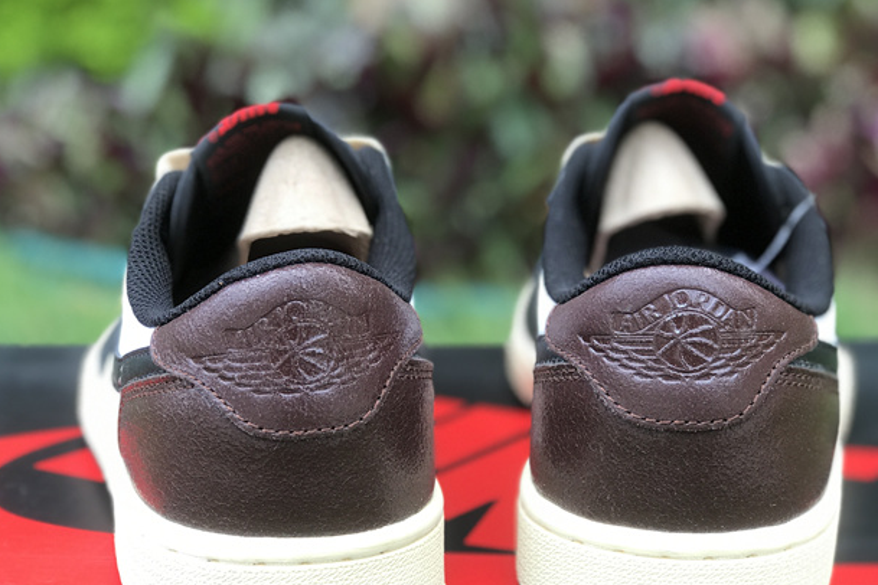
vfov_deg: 18.9
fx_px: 1756
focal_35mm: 72
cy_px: 360
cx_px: 466
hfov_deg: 28.1
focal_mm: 6.6
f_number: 2.8
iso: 20
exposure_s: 1/100
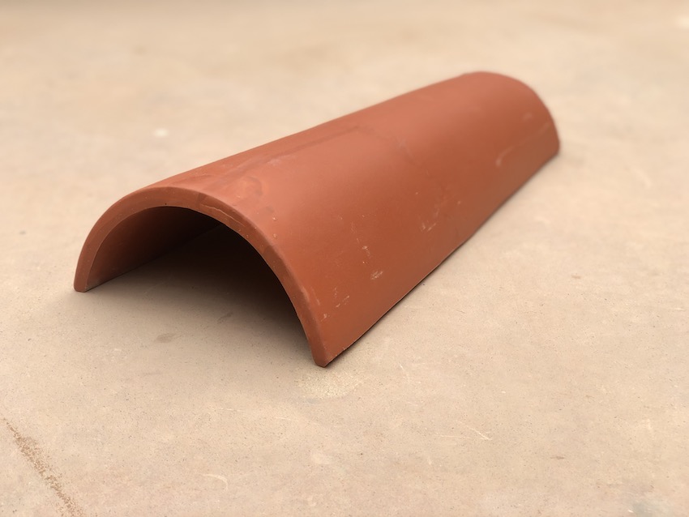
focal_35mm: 52
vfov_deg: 28.0
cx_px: 344
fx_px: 1035
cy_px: 258
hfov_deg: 36.8
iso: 16
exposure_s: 1/124
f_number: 2.4
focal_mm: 6
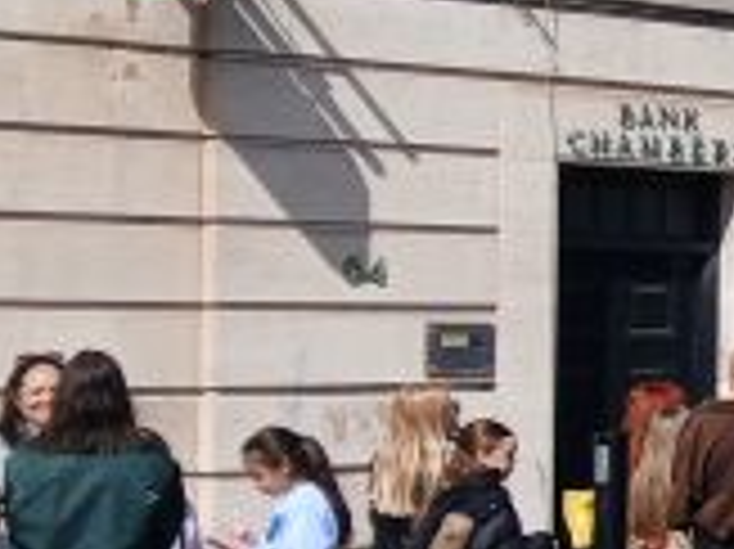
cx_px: 1567
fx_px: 2712
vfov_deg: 11.6
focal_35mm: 128
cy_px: 279
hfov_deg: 12.9
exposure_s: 1/703
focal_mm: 3.98
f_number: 1.8
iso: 20
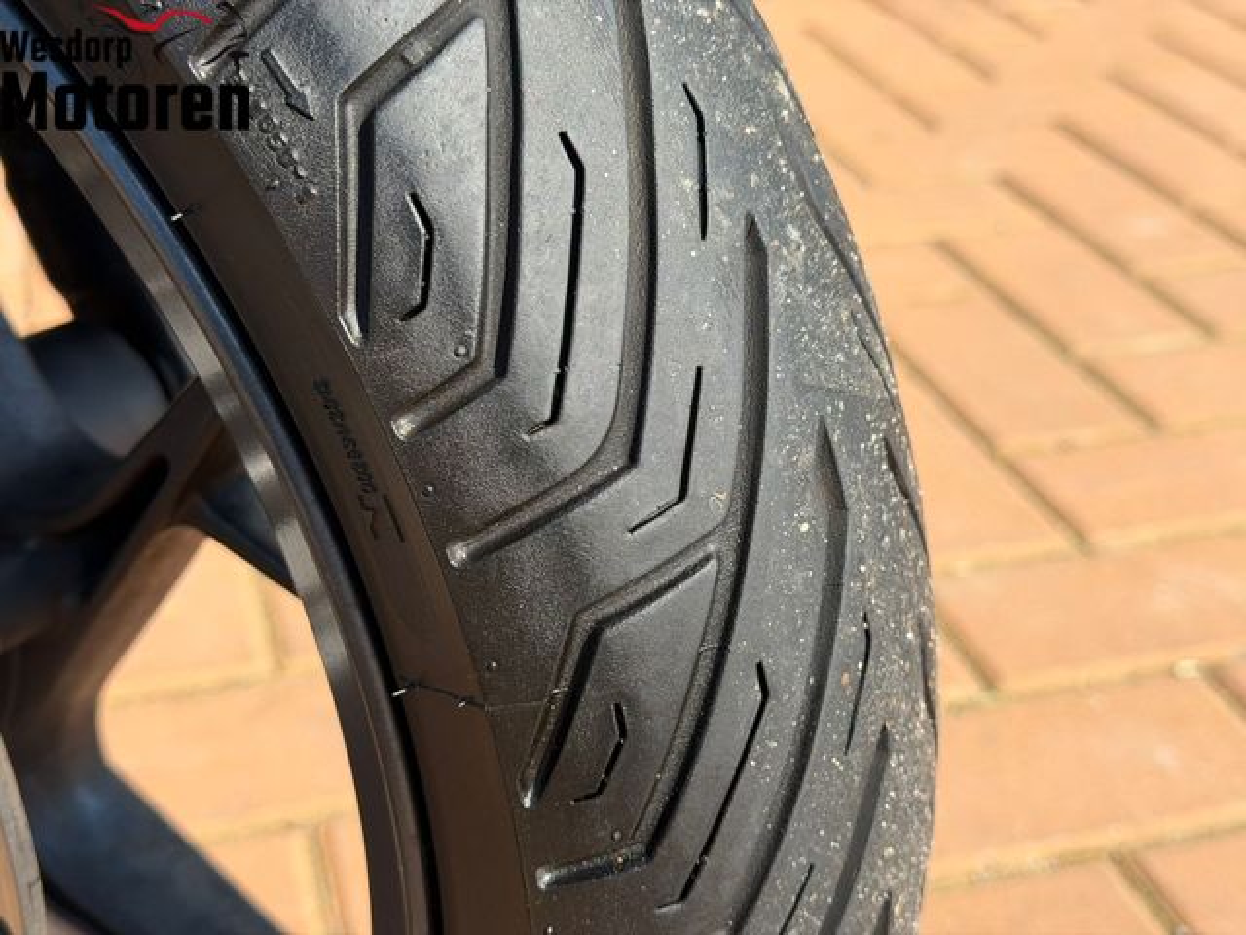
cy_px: 468
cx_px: 623
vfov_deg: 30.3
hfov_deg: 39.7
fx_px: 1728
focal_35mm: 48
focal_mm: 6.76
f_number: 1.78
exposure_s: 1/2208
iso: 64
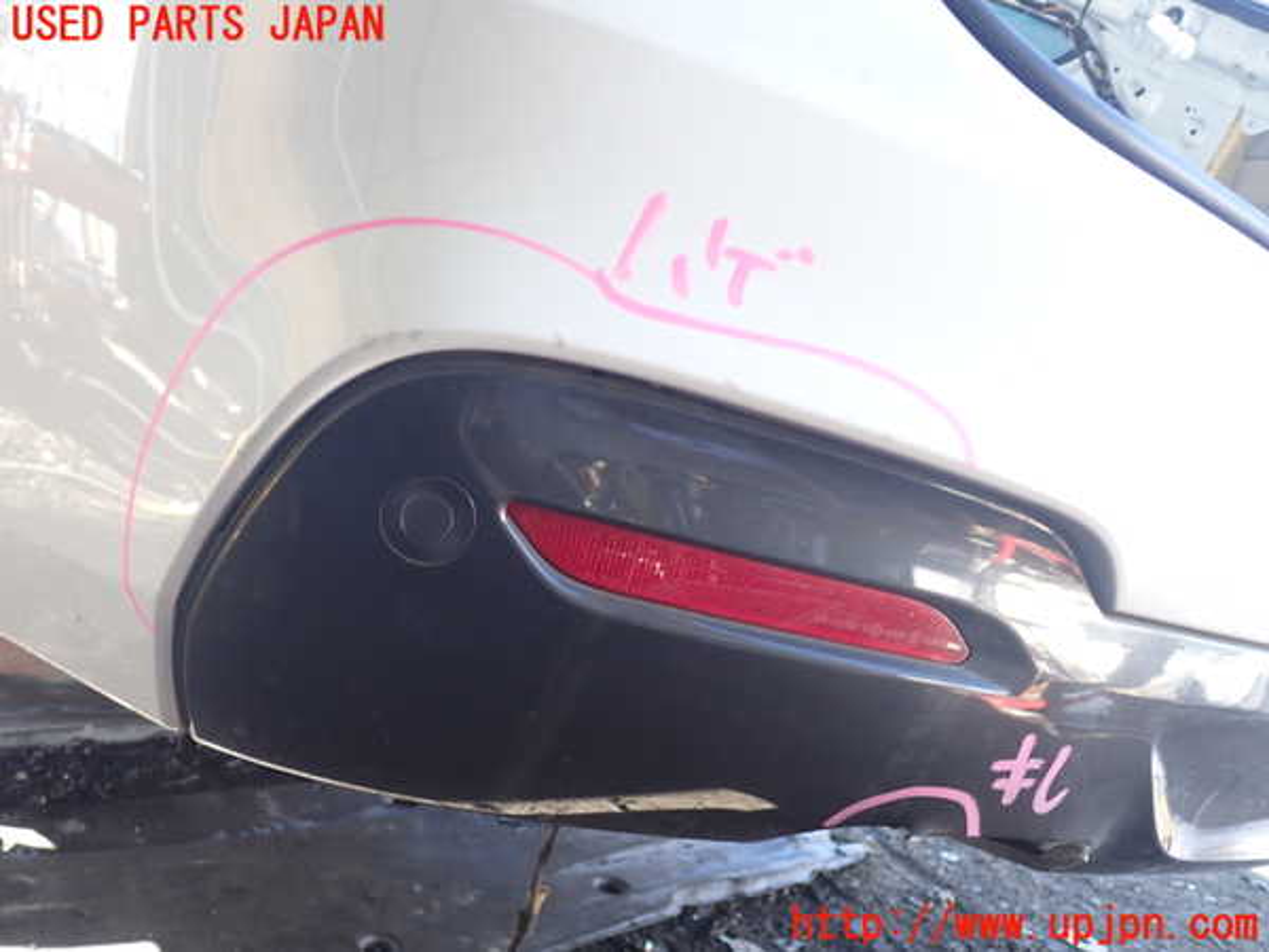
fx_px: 1100
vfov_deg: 46.8
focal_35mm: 30
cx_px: 634
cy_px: 476
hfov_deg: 60.0
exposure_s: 1/60
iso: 160
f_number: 2.3
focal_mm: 5.4
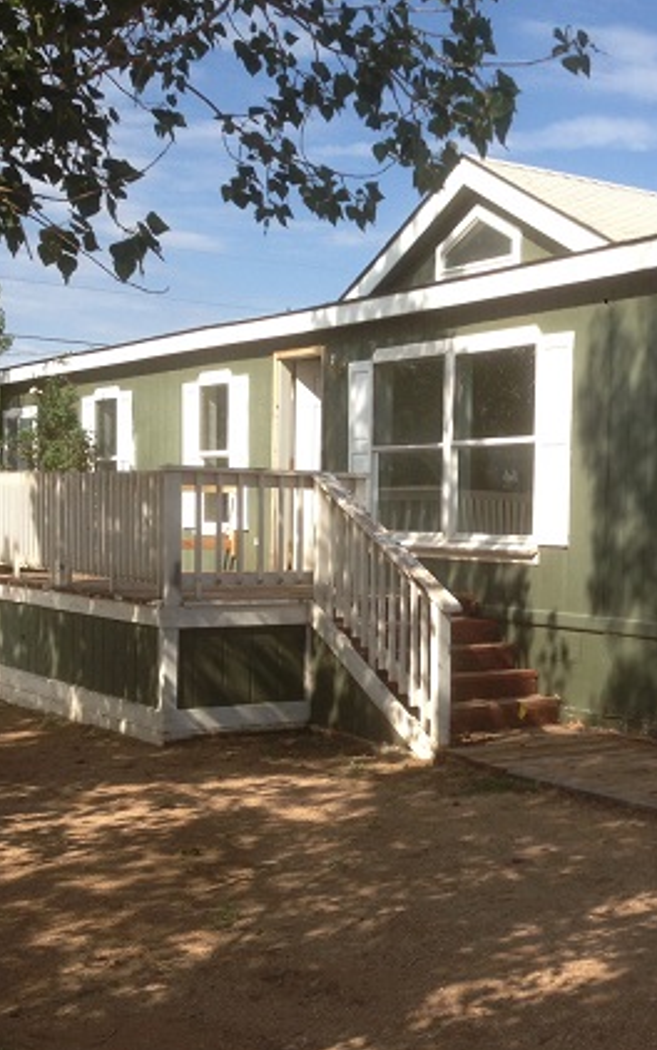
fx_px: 1517
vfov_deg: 38.2
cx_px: 657
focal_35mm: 53
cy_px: 570
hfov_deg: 23.4
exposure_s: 1/1232
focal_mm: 4.13
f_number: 2.4
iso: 64
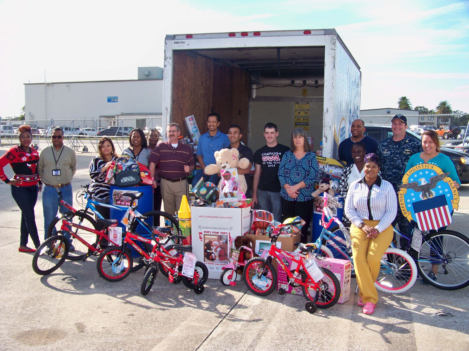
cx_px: 234
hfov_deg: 50.1
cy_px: 176
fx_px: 501
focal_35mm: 37
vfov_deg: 38.7
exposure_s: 1/320
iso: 64
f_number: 2.8
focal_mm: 6.75
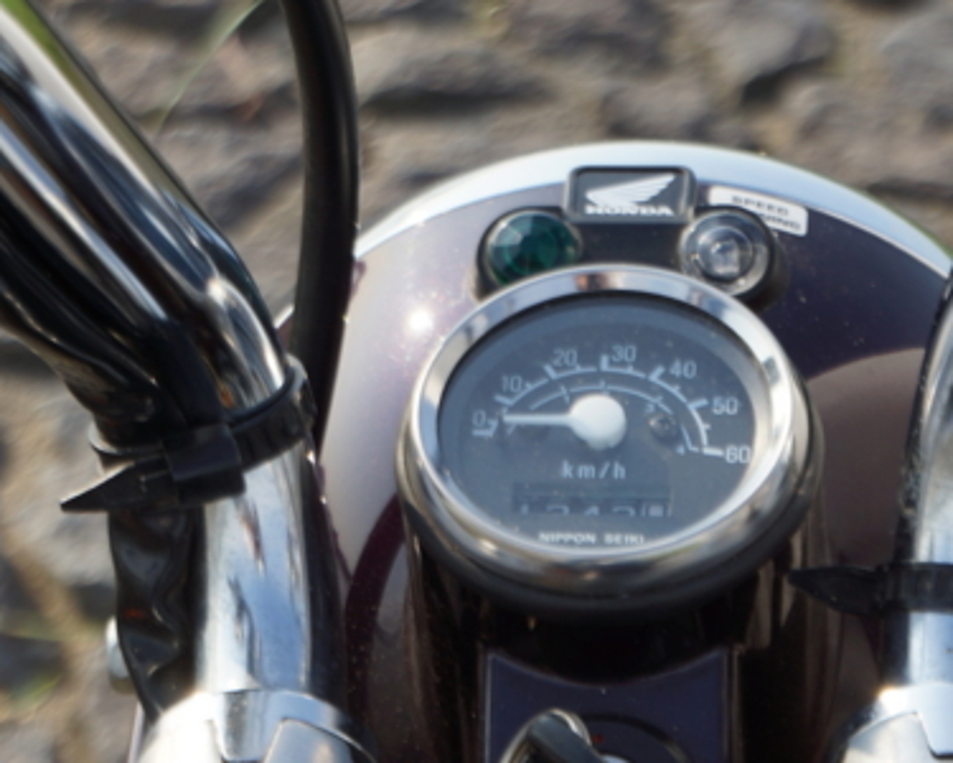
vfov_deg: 9.7
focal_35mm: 158
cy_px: 635
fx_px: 4456
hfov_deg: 12.2
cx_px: 653
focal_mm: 53
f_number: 8
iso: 100
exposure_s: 1/200
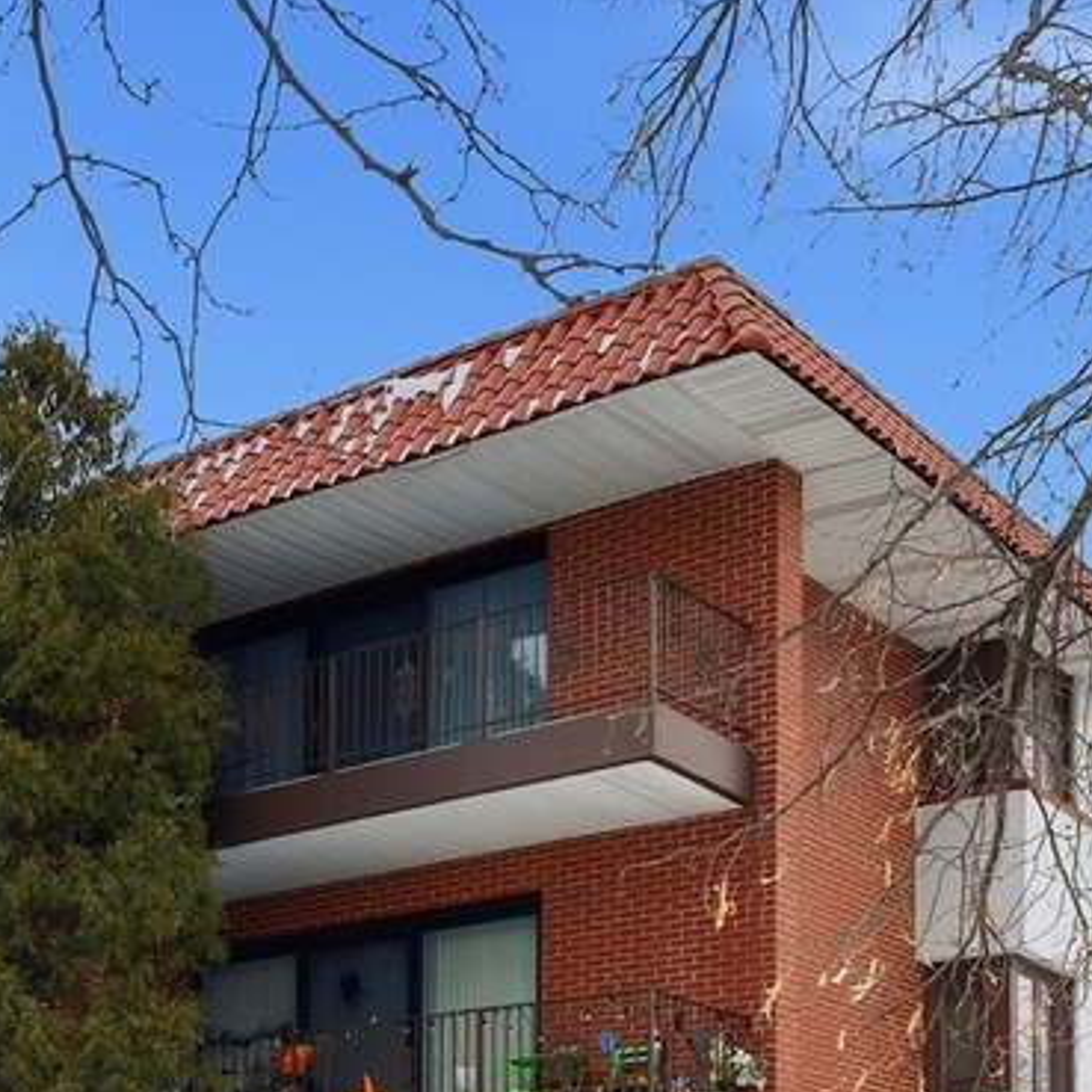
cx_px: 15
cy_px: 1207
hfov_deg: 28.7
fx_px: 1999
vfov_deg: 27.8
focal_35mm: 56
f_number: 5.6
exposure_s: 1/8500
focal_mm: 10
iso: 400
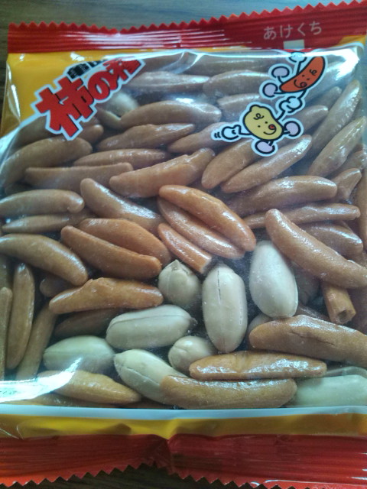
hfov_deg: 44.2
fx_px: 452
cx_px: 184
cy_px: 244
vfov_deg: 56.8
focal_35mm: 32
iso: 58
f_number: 2.8
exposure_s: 1/16.7
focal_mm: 3.3
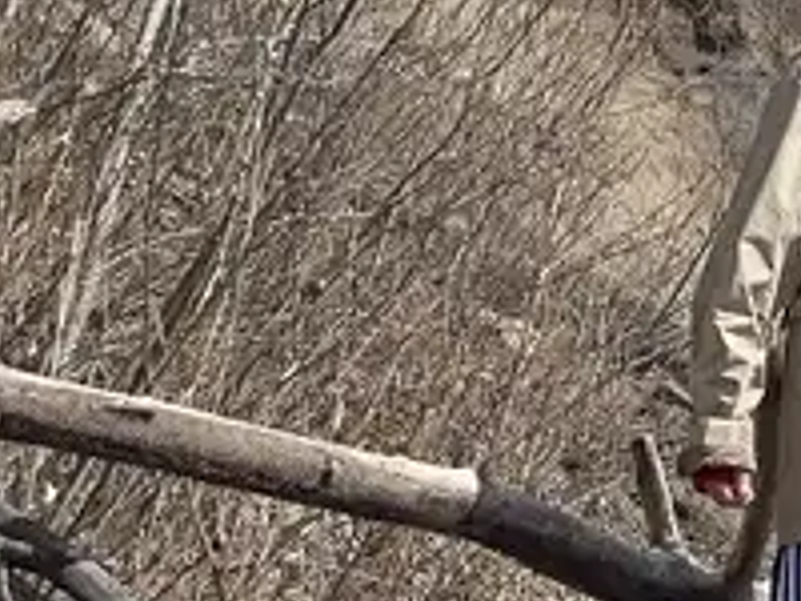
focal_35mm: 133
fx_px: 3078
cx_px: 1242
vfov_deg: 10.5
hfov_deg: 13.8
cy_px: -449
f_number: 1.6
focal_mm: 4.2
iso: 32
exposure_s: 1/4831
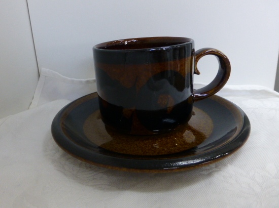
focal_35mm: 24
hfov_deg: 71.7
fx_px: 193
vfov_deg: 56.7
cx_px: 140
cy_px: 104
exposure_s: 1/60
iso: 320
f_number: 3.3
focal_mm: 4.3
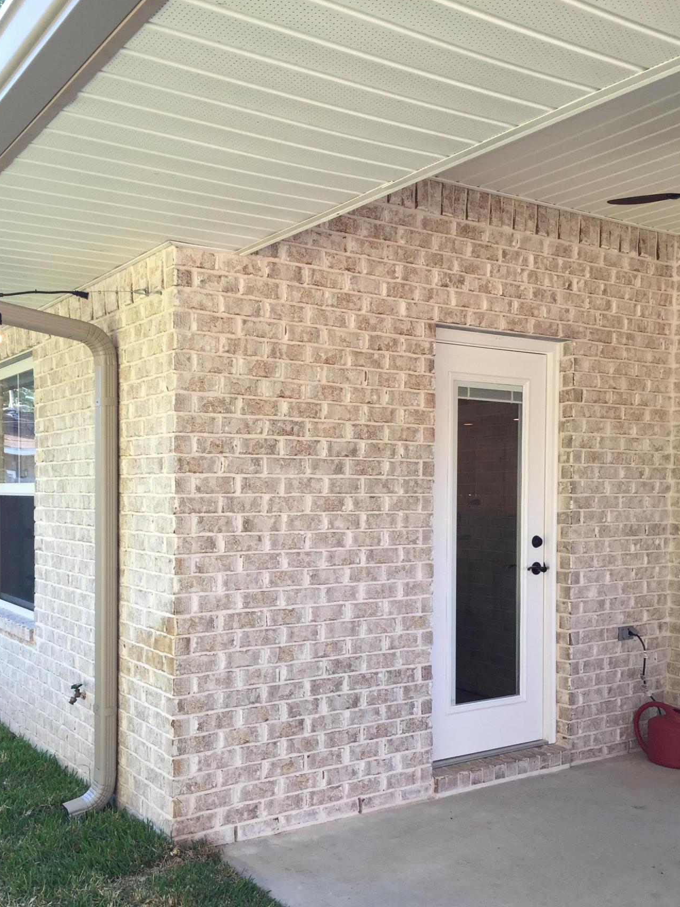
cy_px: 528
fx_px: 891
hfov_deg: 41.7
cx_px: 290
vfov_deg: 53.7
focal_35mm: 34
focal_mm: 4.15
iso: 40
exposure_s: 1/120
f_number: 2.2
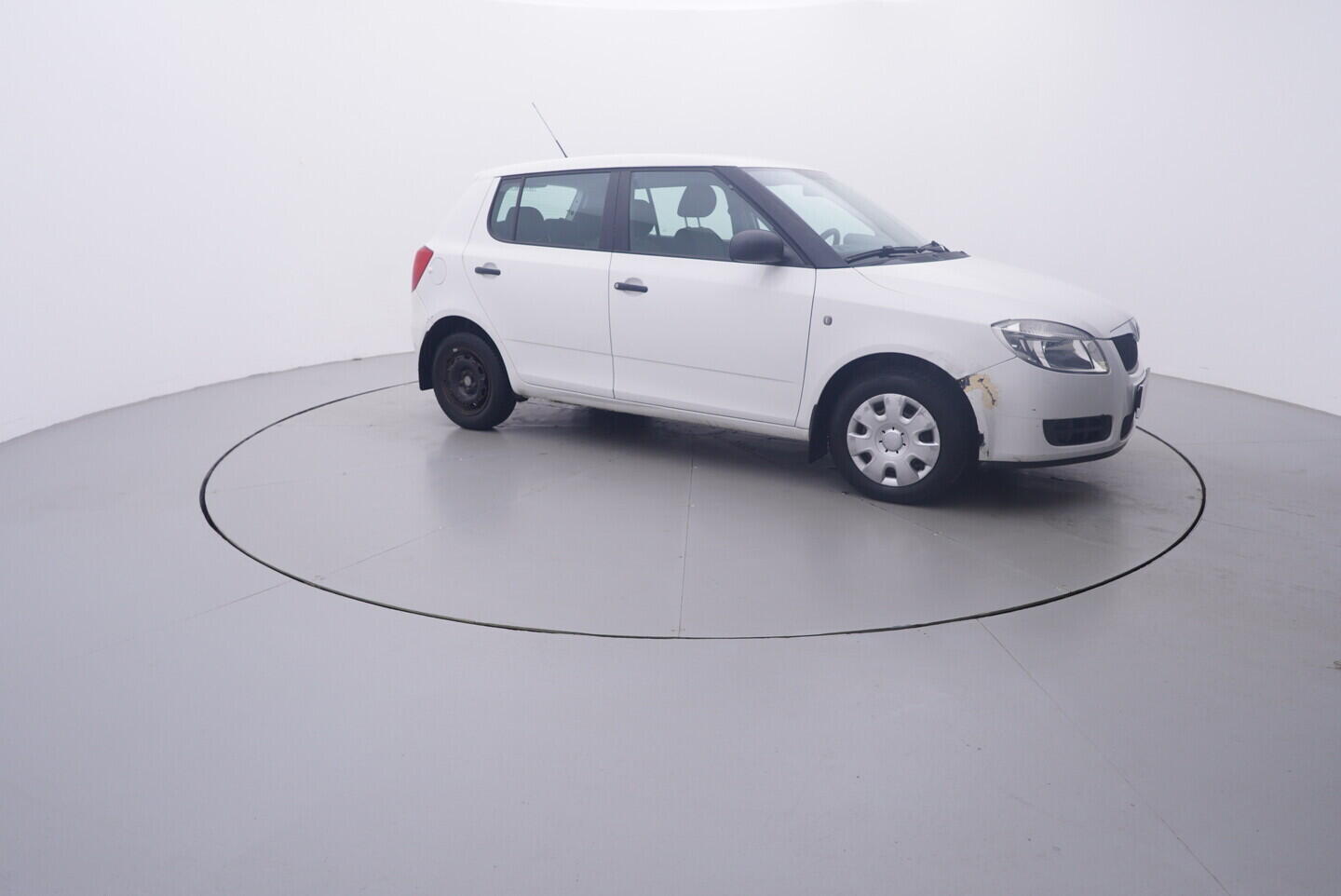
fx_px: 839
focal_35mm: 22
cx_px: 670
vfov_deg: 56.2
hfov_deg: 77.3
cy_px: 448
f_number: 5
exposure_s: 1/80
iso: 200
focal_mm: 15
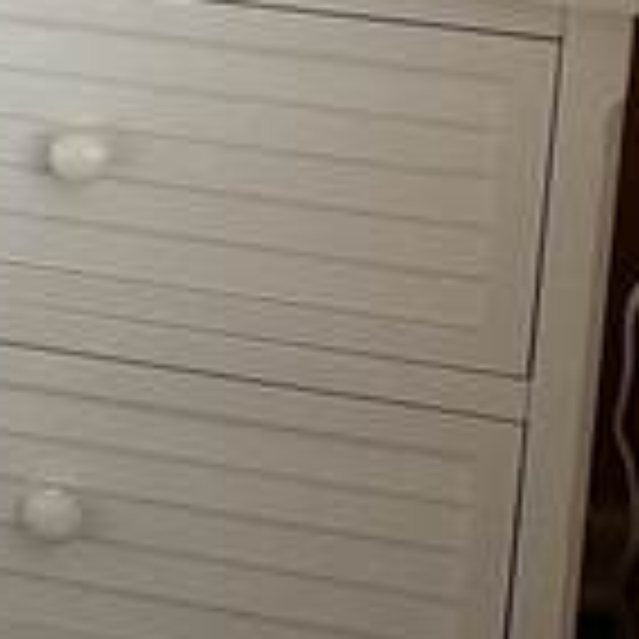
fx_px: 4323
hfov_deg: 6.7
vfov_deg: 8.2
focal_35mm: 207
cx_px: -1863
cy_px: -468
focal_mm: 5.96
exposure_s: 1/122
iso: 64
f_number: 1.6
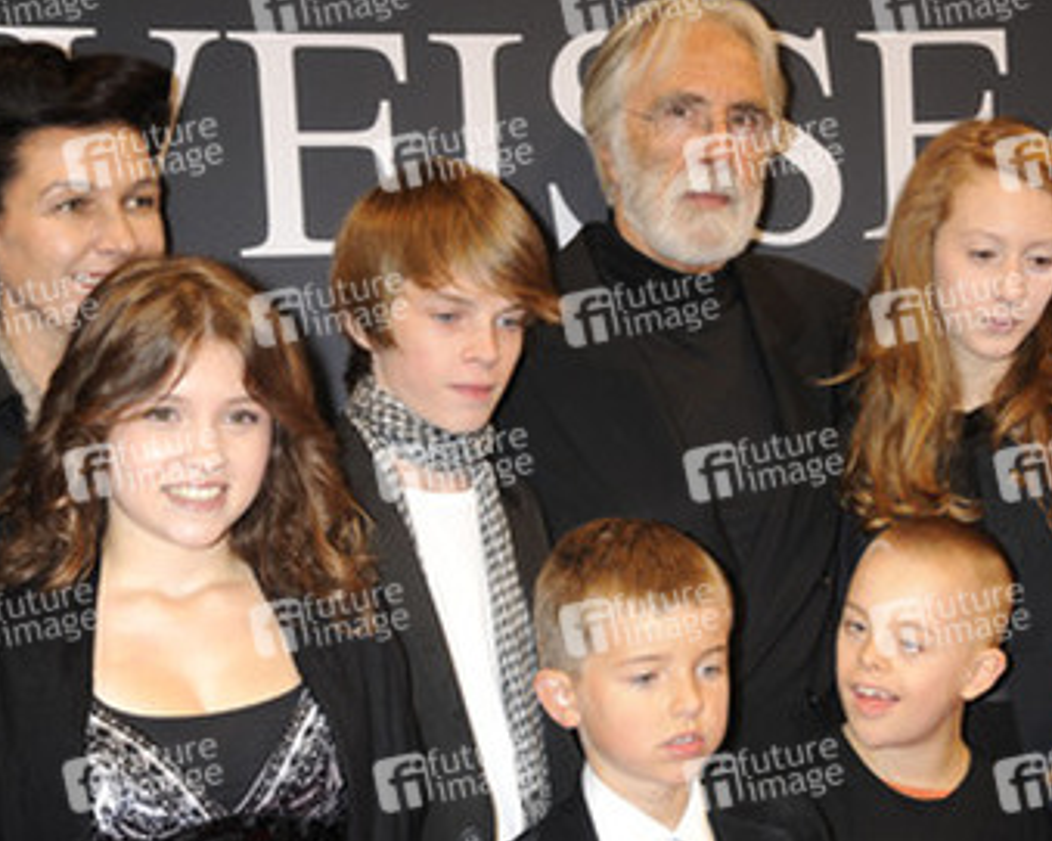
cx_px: 681
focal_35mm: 106
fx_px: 3299
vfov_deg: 14.5
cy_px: 388
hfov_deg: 18.1
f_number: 5.6
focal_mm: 85
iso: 640
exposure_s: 1/160
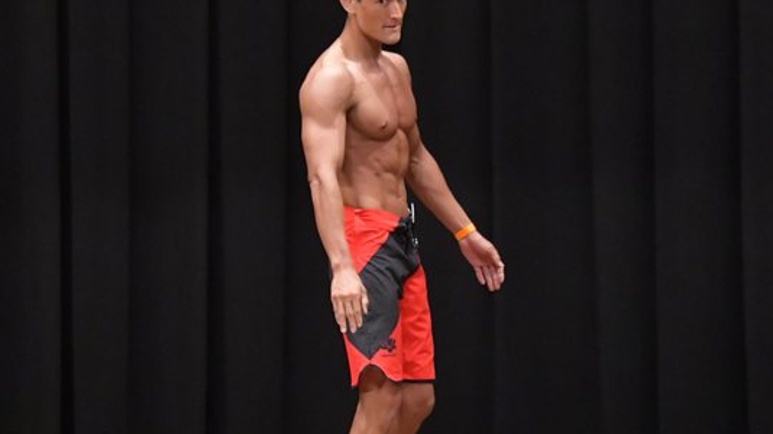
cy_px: 278
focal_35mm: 342
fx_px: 7008
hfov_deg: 6.3
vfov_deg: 3.5
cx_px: 348
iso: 6400
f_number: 5.6
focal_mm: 150
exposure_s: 1/400
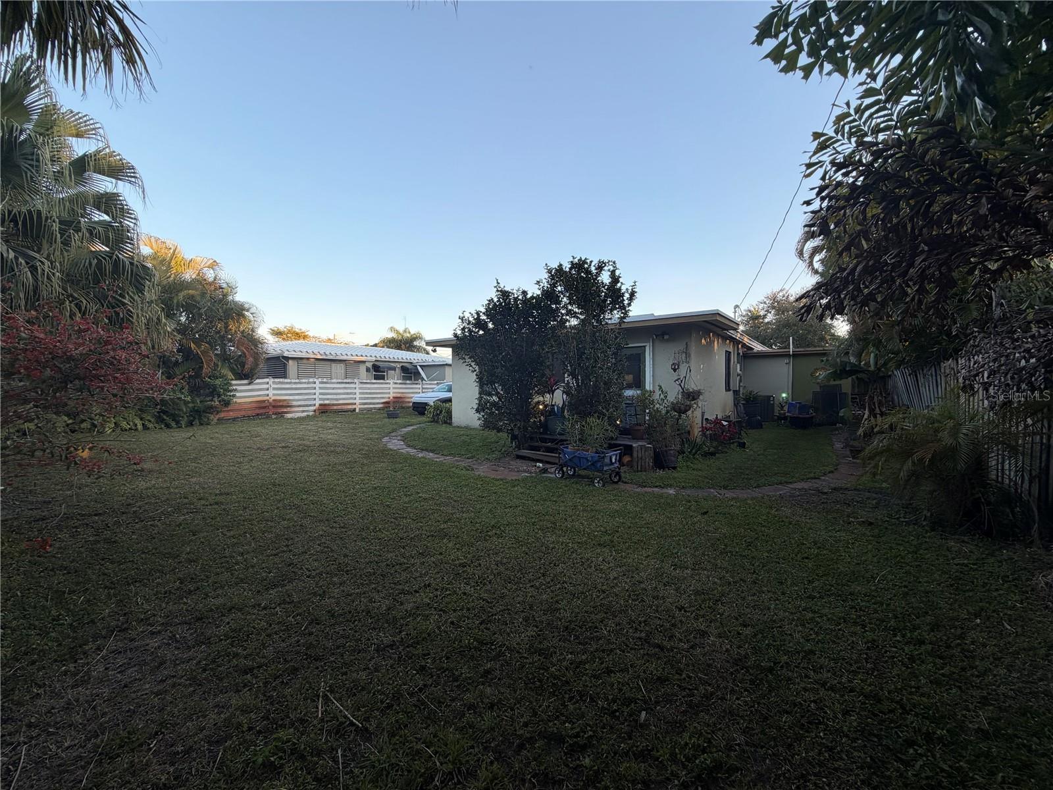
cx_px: 526
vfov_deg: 85.7
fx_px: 426
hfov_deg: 102.1
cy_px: 395
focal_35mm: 14
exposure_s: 1/268
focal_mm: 2.22
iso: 50
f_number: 2.2
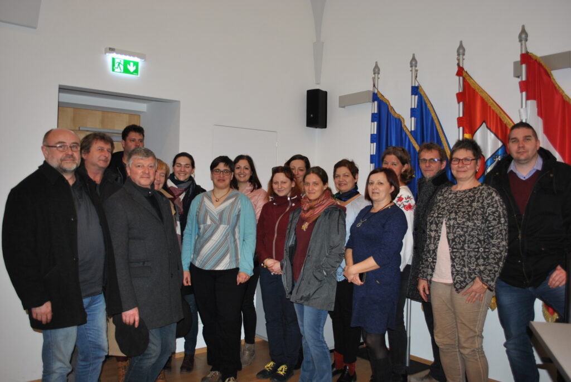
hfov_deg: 61.9
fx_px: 476
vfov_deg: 43.7
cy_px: 191
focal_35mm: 30
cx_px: 286
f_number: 3.8
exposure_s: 1/60
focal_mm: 20
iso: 200
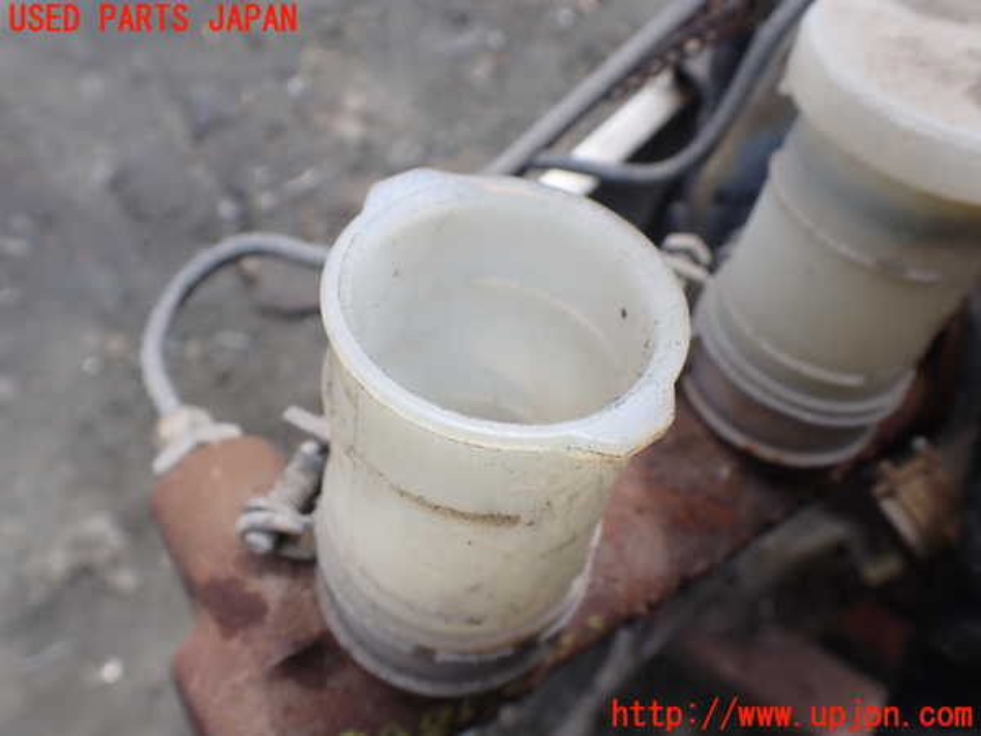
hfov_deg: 60.0
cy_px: 368
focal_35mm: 30
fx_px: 850
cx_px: 490
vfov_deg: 46.8
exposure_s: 1/640
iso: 100
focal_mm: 5.4
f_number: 3.2
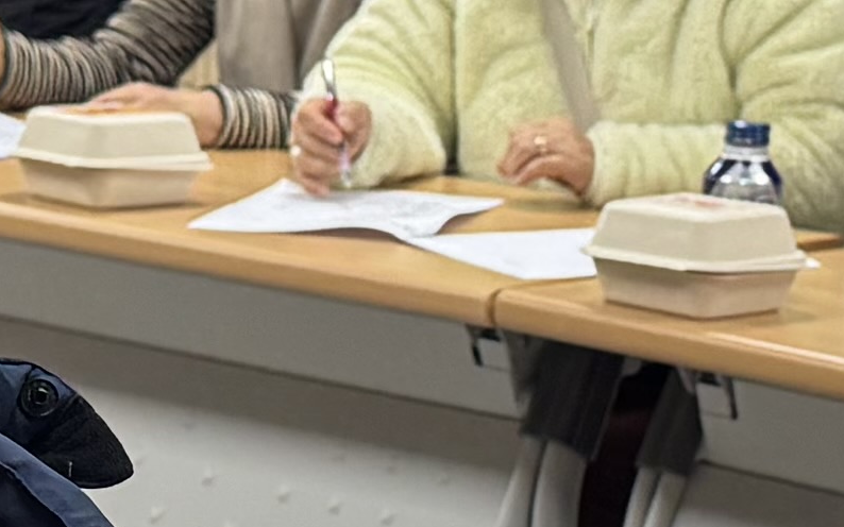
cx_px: 432
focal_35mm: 183
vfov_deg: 7.2
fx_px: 4209
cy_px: 371
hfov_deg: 11.5
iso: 200
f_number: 1.78
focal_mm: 6.76
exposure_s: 1/120
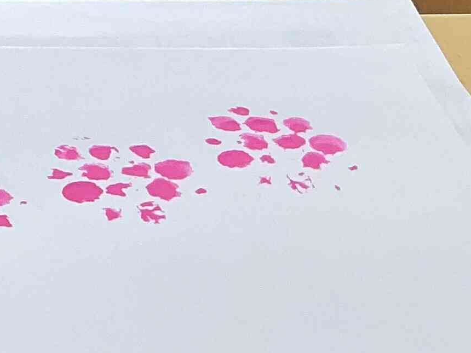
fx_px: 1850
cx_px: -178
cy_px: -350
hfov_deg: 13.8
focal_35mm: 136
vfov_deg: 10.1
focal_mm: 3
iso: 64
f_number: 1.8
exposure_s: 1/60
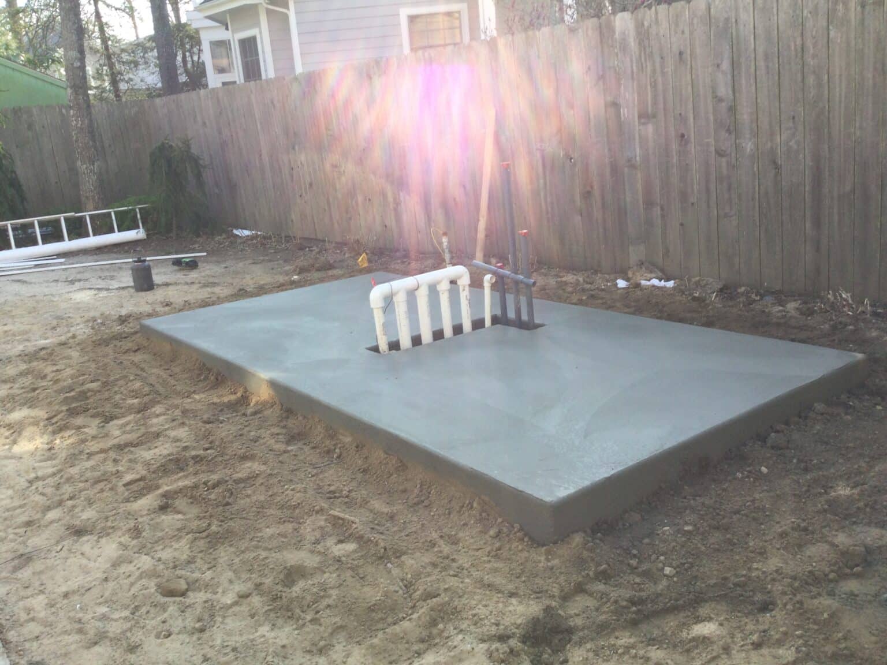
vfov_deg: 45.4
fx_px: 794
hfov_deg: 58.4
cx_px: 444
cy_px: 332
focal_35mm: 31
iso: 25
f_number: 2.4
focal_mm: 3.3
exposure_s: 1/171
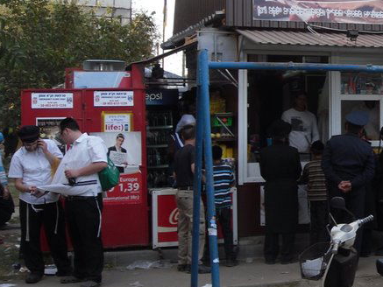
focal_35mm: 82
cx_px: 359
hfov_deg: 23.1
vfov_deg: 18.0
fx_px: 908
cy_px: 97
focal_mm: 6.3
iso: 80
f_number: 3.5
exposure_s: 1/122
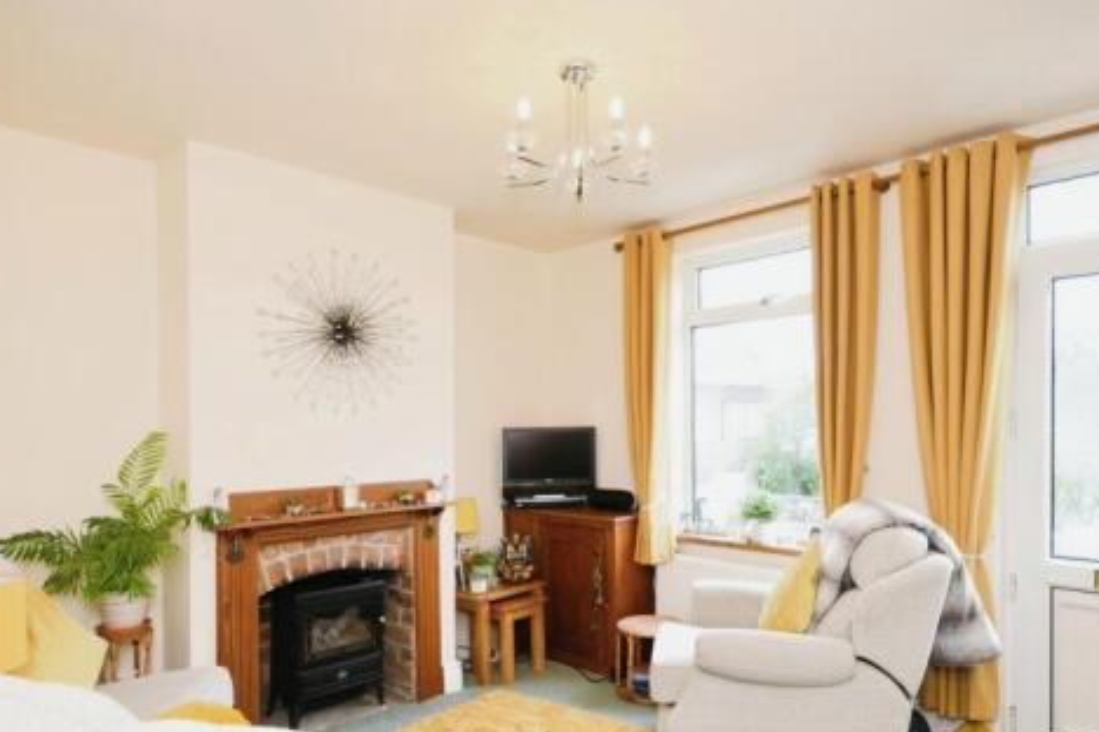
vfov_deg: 58.6
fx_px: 641
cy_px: 466
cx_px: 588
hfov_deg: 81.1
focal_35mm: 21
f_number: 8
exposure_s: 1/50
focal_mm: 10
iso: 400
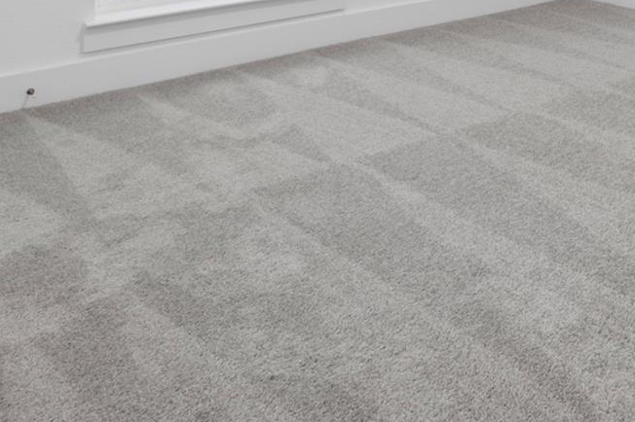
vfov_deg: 25.1
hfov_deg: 38.7
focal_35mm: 44
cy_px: -168
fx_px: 776
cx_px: 654
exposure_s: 2
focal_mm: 14
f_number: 9
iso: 250
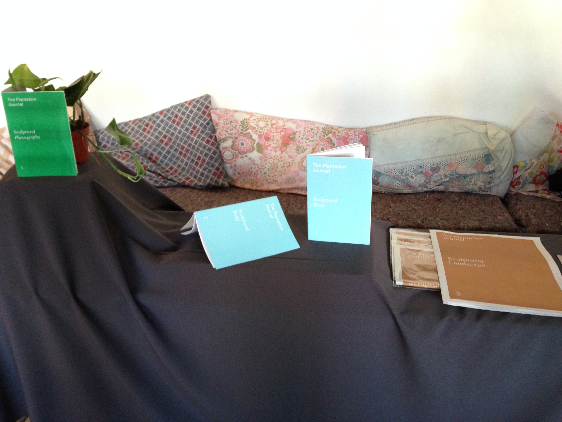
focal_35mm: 33
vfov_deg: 42.9
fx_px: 536
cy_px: 211
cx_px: 281
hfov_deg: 55.4
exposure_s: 1/20
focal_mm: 4.12
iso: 200
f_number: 2.4
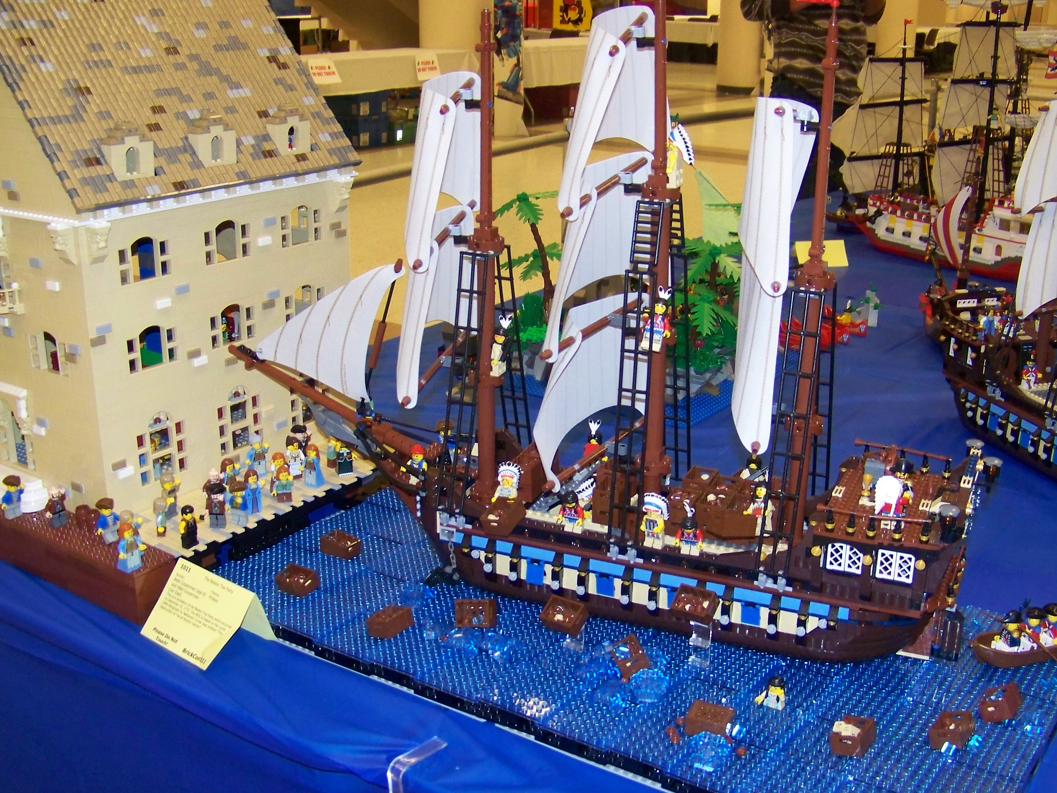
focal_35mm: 41
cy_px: 438
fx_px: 1252
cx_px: 524
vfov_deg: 35.1
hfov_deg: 45.8
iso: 200
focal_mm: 5.85
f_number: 2.8
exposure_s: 1/30
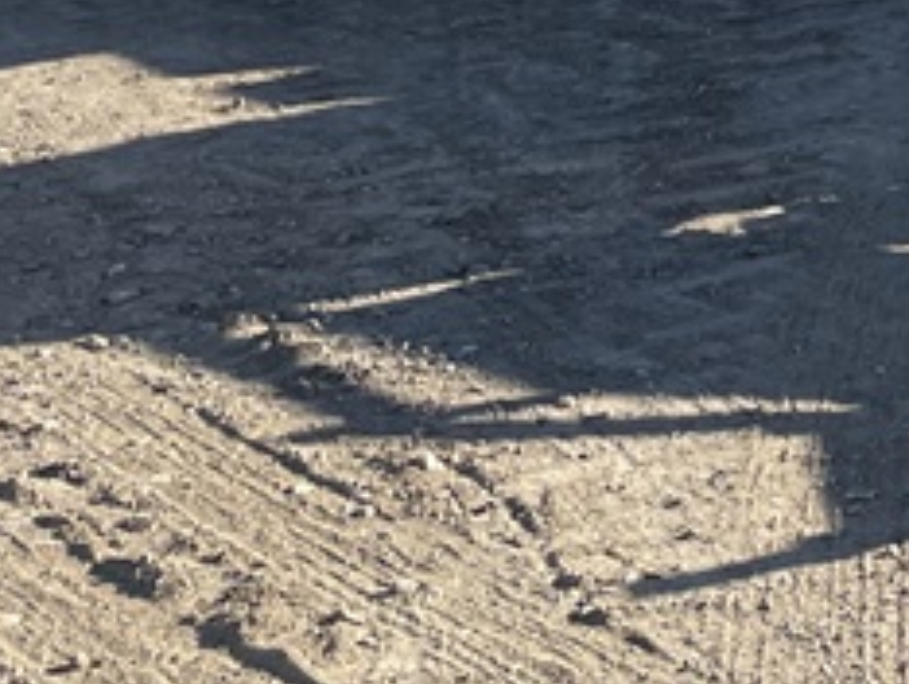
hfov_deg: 15.7
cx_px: 1476
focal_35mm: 112
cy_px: -630
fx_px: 2944
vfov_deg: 12.0
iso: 32
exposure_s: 1/2506
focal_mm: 4.2
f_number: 1.6
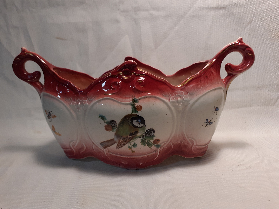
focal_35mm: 27
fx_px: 218
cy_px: 104
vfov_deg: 51.4
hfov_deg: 65.3
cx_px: 140
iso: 64
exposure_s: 1/50
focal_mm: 3.6
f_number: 1.9
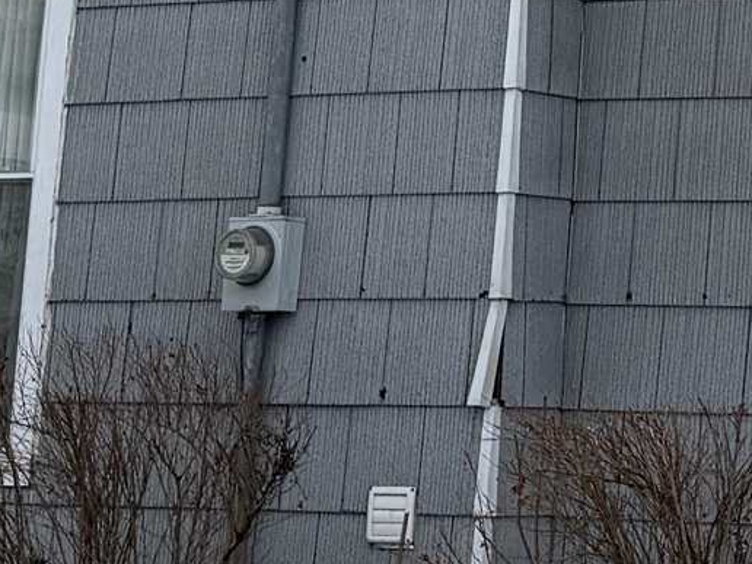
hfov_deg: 13.0
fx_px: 3107
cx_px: 1148
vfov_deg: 10.0
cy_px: -342
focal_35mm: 143
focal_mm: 6.76
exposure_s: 1/4405
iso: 80
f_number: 1.78
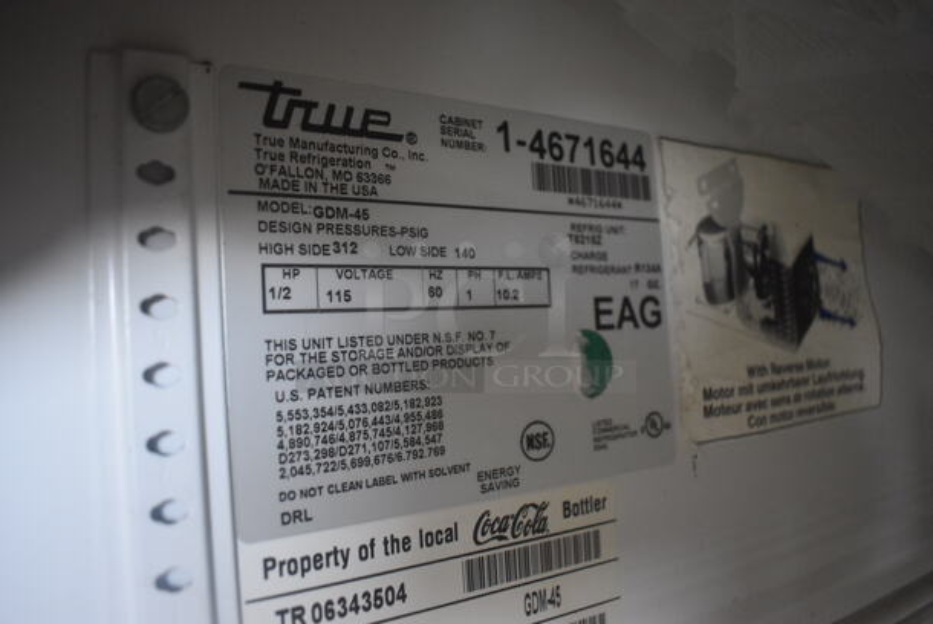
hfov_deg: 67.3
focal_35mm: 27
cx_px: 466
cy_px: 312
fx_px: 700
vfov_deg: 48.0
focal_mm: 18
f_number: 4
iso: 1800
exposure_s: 1/60
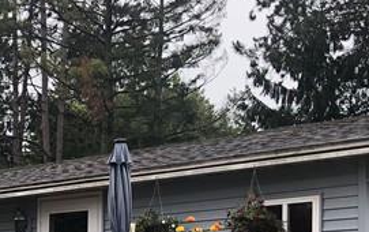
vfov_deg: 11.3
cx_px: -1
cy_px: 340
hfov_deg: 18.1
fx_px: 1127
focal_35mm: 112
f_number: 1.8
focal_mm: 4
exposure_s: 1/247
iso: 20
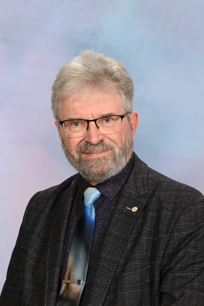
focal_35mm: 103
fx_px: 875
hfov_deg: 13.3
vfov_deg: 19.8
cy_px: 153
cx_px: 102
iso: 200
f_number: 8
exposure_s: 1/160
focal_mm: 69
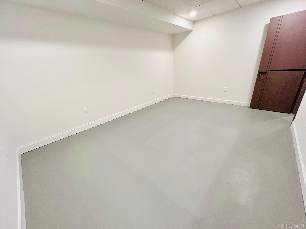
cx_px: 153
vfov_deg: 89.9
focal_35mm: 13
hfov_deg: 106.2
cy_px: 114
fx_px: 115
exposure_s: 1/60
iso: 125
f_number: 1.8
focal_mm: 1.57
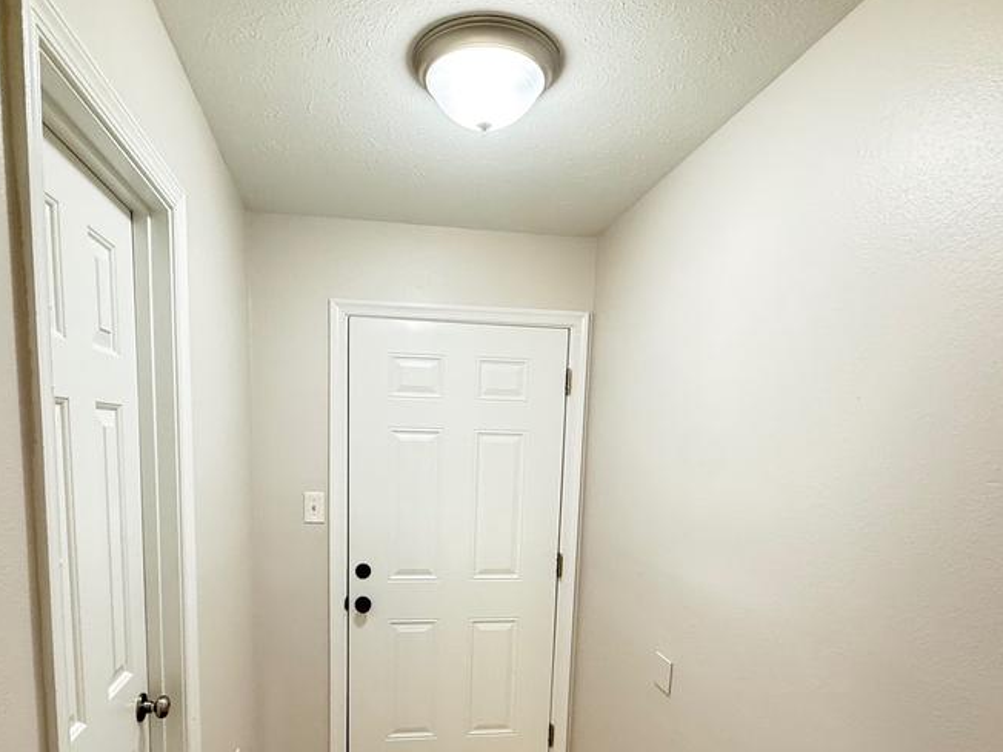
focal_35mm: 22
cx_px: 462
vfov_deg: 58.9
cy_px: 532
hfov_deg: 76.3
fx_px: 637
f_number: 2.2
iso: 400
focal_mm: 2.22
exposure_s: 1/60
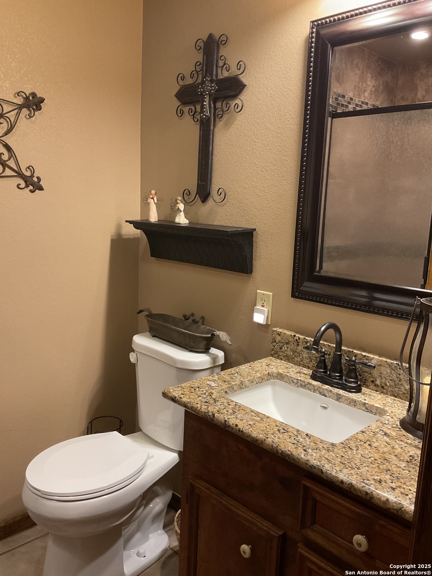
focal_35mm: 29
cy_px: 288
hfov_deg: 48.2
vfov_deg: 61.7
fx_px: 483
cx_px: 216
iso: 200
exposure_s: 1/40
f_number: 1.8
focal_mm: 3
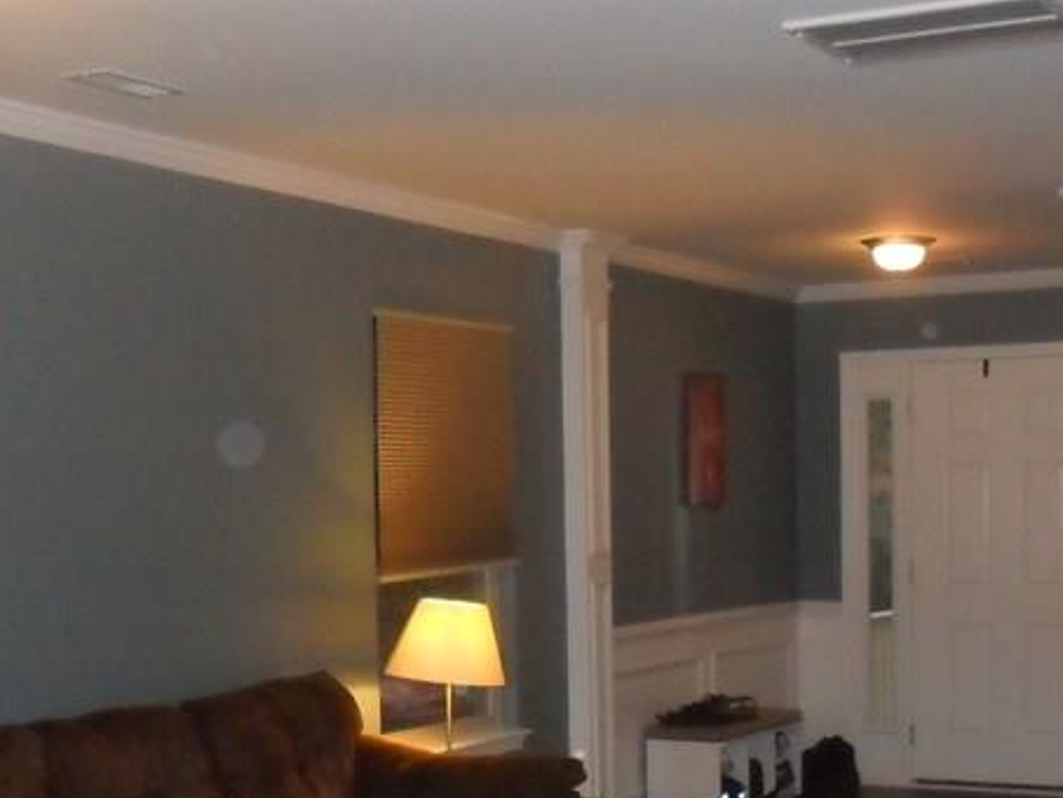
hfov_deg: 31.6
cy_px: 641
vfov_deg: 23.7
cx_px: 598
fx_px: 1874
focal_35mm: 61
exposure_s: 1/45
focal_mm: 4.9
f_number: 3.5
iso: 400
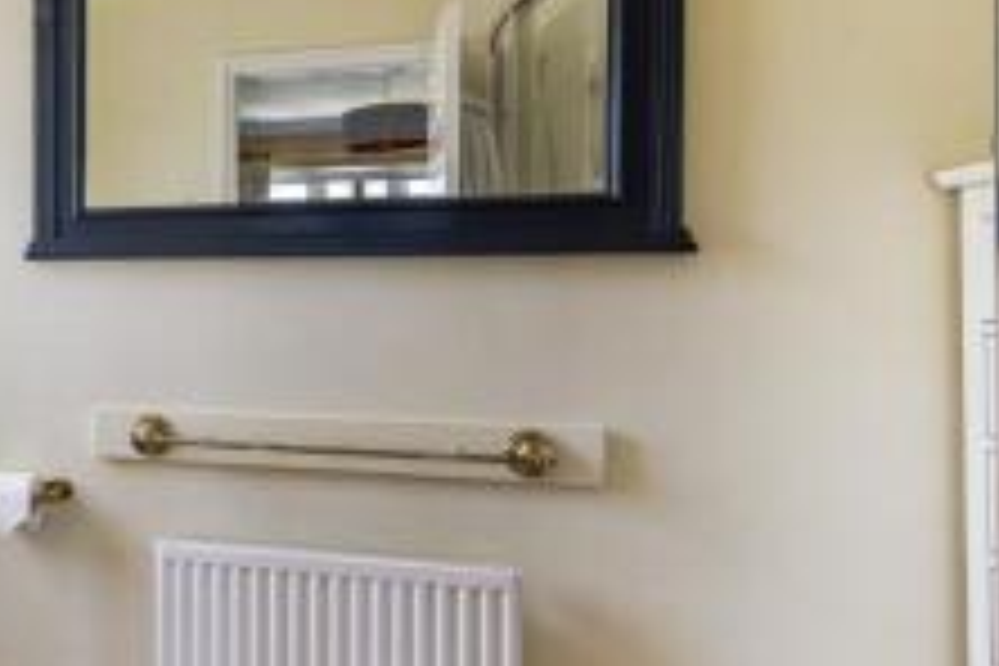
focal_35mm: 30
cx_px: 9
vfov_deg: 43.6
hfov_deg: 50.6
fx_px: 832
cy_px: 308
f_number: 8
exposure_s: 1/60
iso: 400
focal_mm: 14
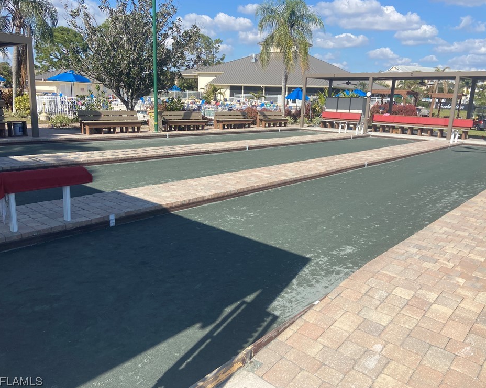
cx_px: 247
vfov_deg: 51.5
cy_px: 192
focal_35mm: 28
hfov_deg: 62.2
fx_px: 403
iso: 32
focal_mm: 4.25
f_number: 1.8
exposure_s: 1/3040
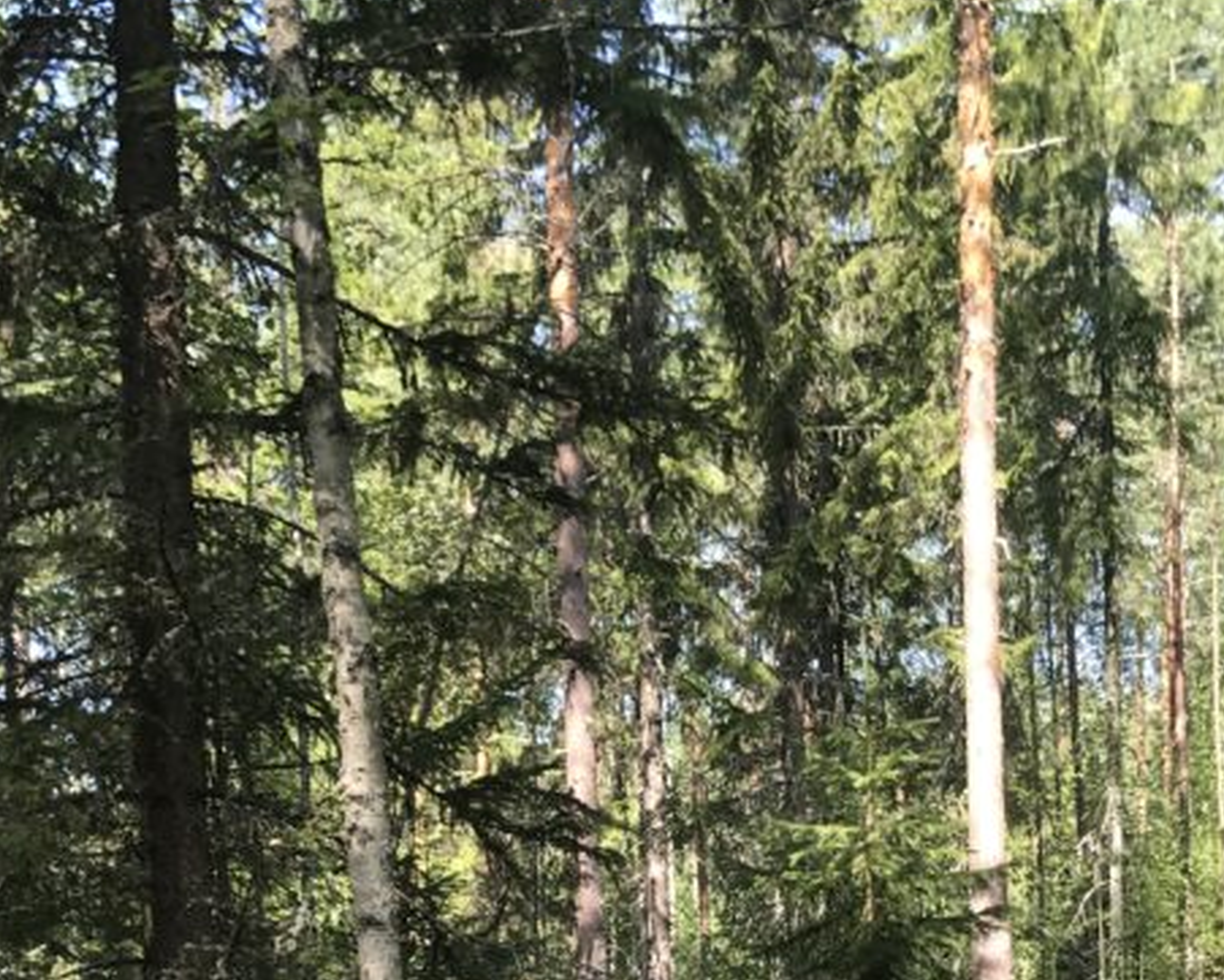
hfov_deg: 30.5
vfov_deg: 23.3
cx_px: 578
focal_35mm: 62
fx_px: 2246
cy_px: 1051
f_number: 1.8
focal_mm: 3.99
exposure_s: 1/295
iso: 20
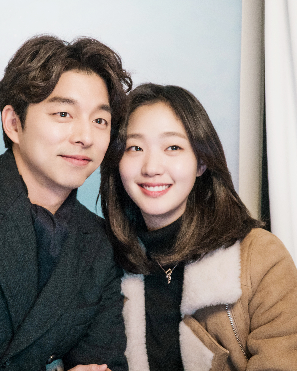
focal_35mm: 65
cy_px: 186
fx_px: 714
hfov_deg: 23.5
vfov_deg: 29.1
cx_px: 123
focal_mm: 31
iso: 1600
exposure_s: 1/40
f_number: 4
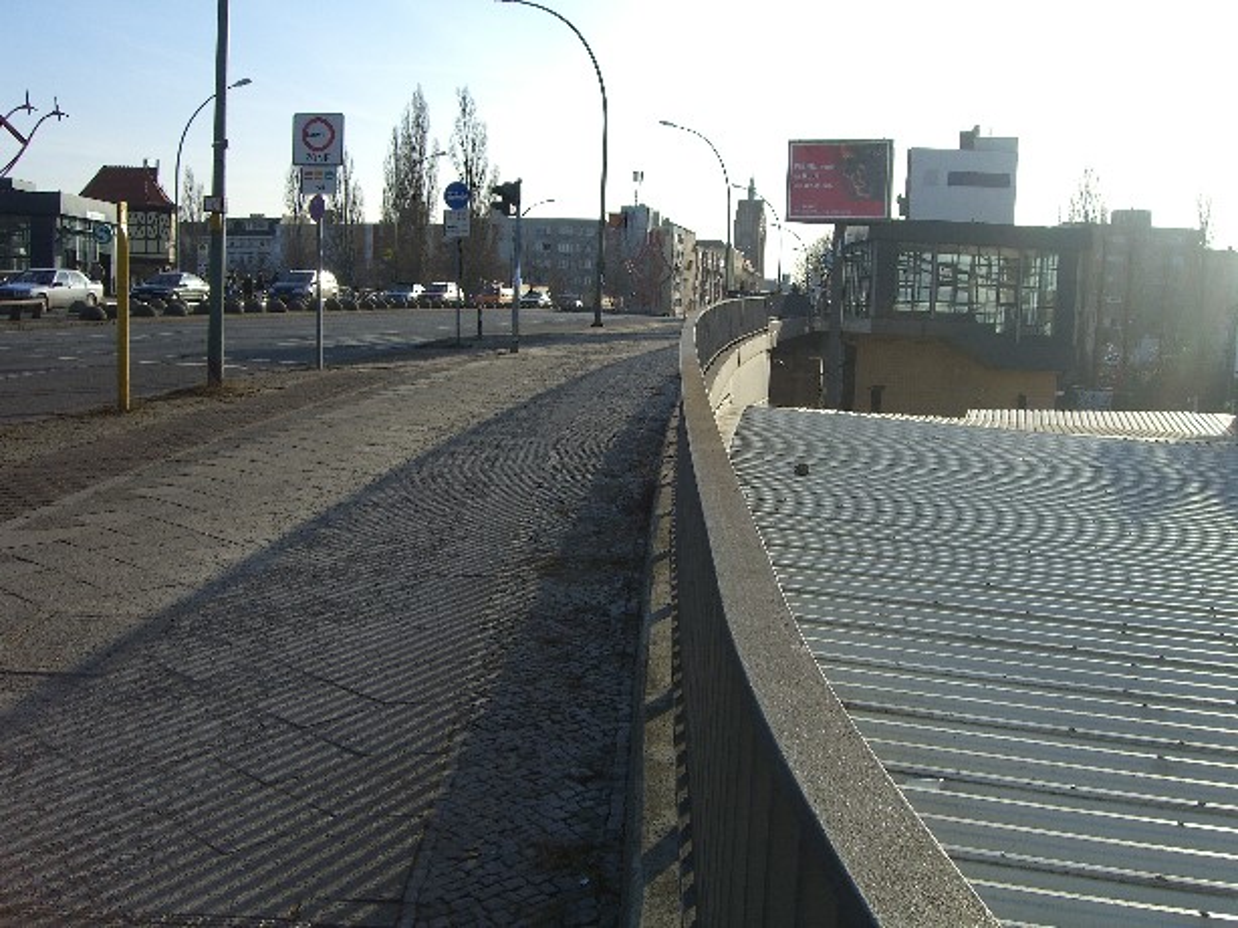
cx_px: 619
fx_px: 1358
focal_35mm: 38
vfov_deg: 37.7
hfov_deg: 49.0
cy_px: 464
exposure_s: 1/160
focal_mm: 7.9
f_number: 8
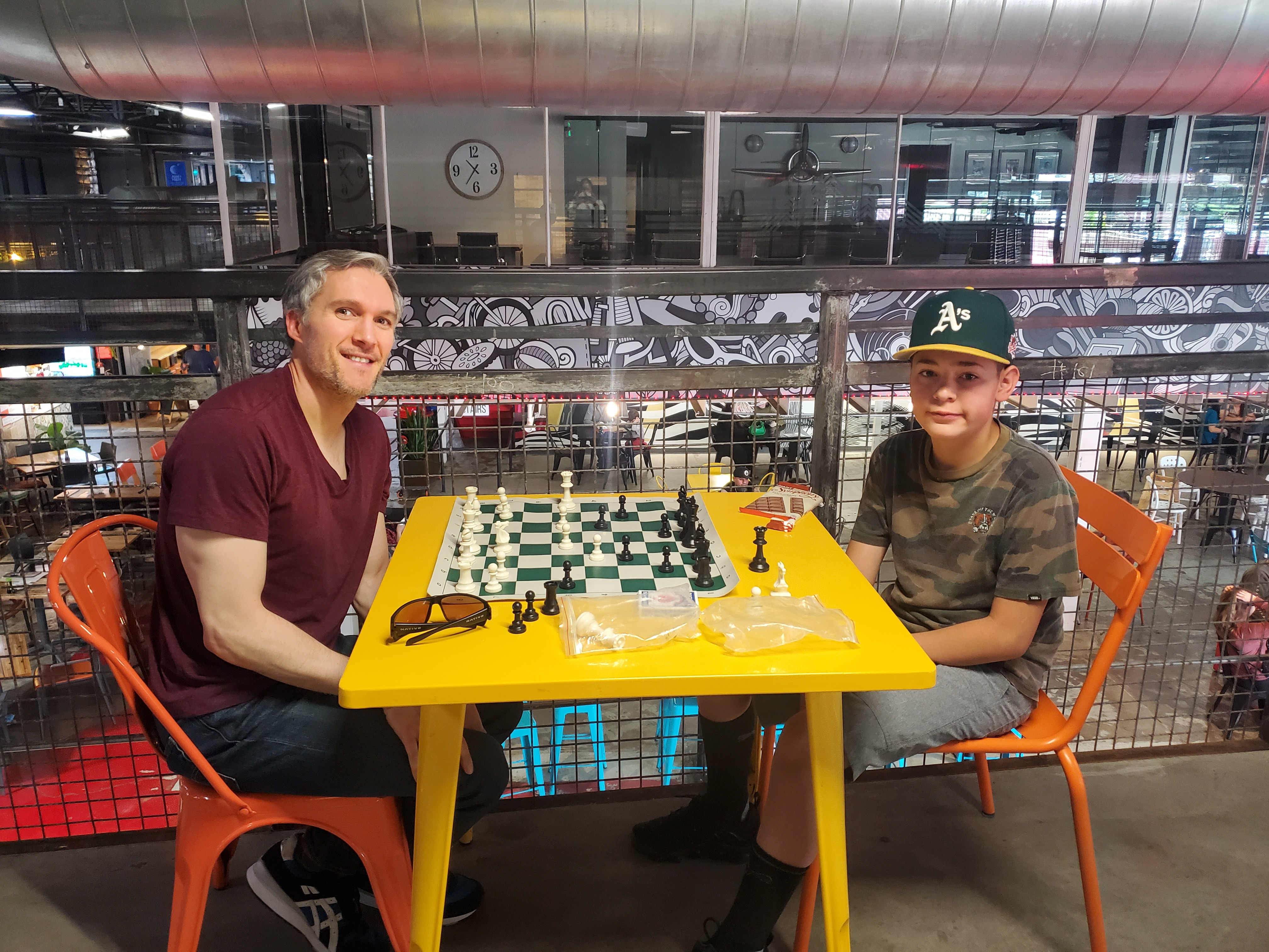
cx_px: 634
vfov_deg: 53.1
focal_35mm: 26
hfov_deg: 67.3
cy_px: 476
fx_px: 953
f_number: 2.4
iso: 200
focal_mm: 4.3
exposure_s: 1/40
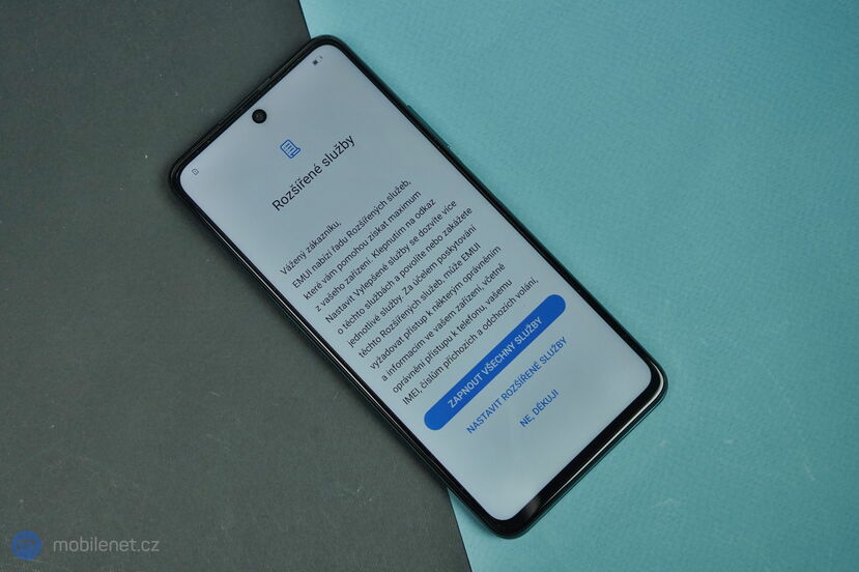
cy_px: 286
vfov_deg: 31.2
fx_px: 1026
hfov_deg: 45.4
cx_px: 430
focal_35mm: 43
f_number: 5.6
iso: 1600
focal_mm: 43
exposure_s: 1/500
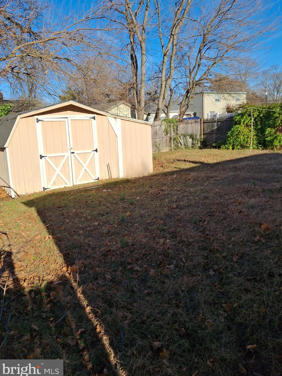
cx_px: 150
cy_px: 178
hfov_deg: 51.3
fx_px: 293
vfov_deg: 65.3
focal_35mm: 27
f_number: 1.8
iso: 25
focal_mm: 4.69
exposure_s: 1/1862
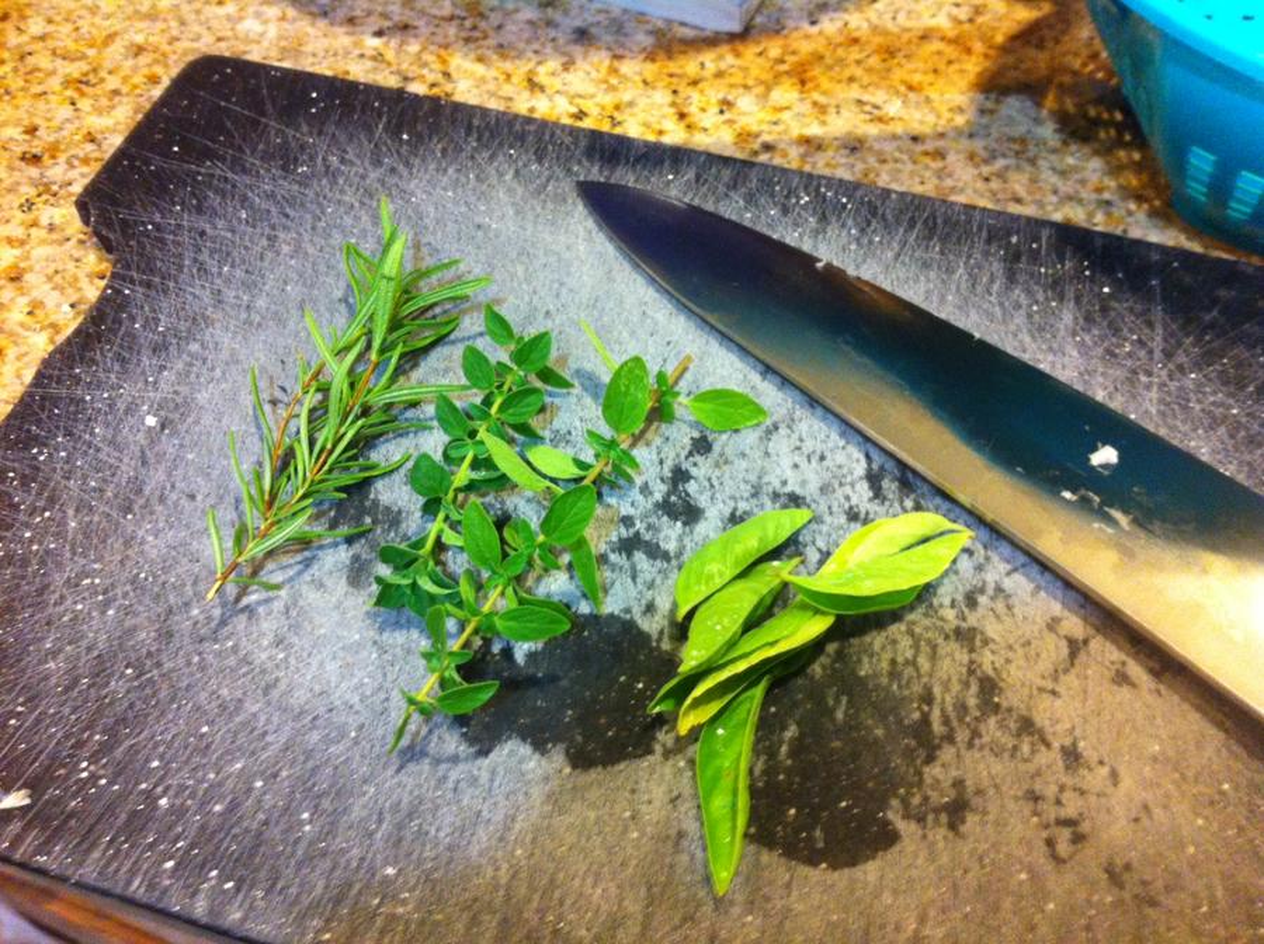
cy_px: 472
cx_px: 632
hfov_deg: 52.7
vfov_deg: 40.6
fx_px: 1276
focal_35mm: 35
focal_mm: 3.85
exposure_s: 1/15
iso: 320
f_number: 2.8
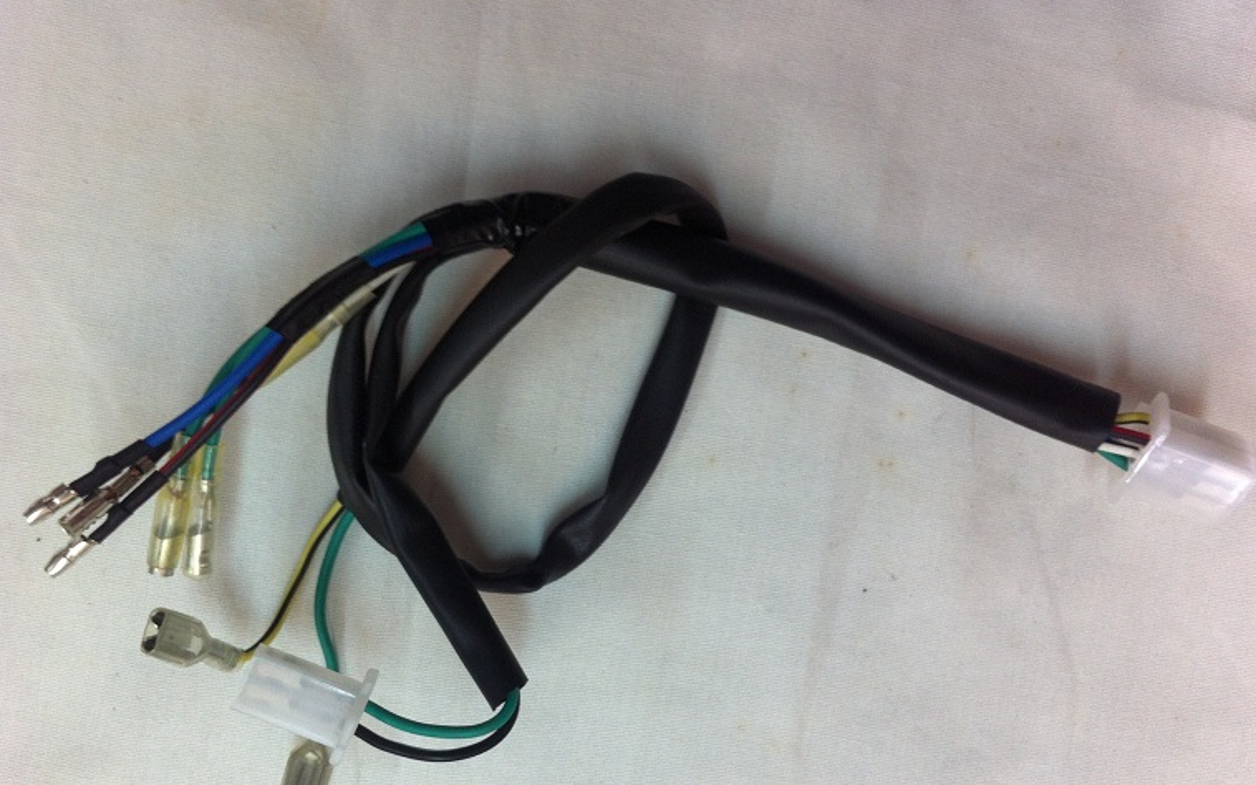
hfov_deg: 51.5
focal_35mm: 38
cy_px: 460
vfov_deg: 33.5
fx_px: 1301
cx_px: 625
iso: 100
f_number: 2.8
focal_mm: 3.85
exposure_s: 1/15
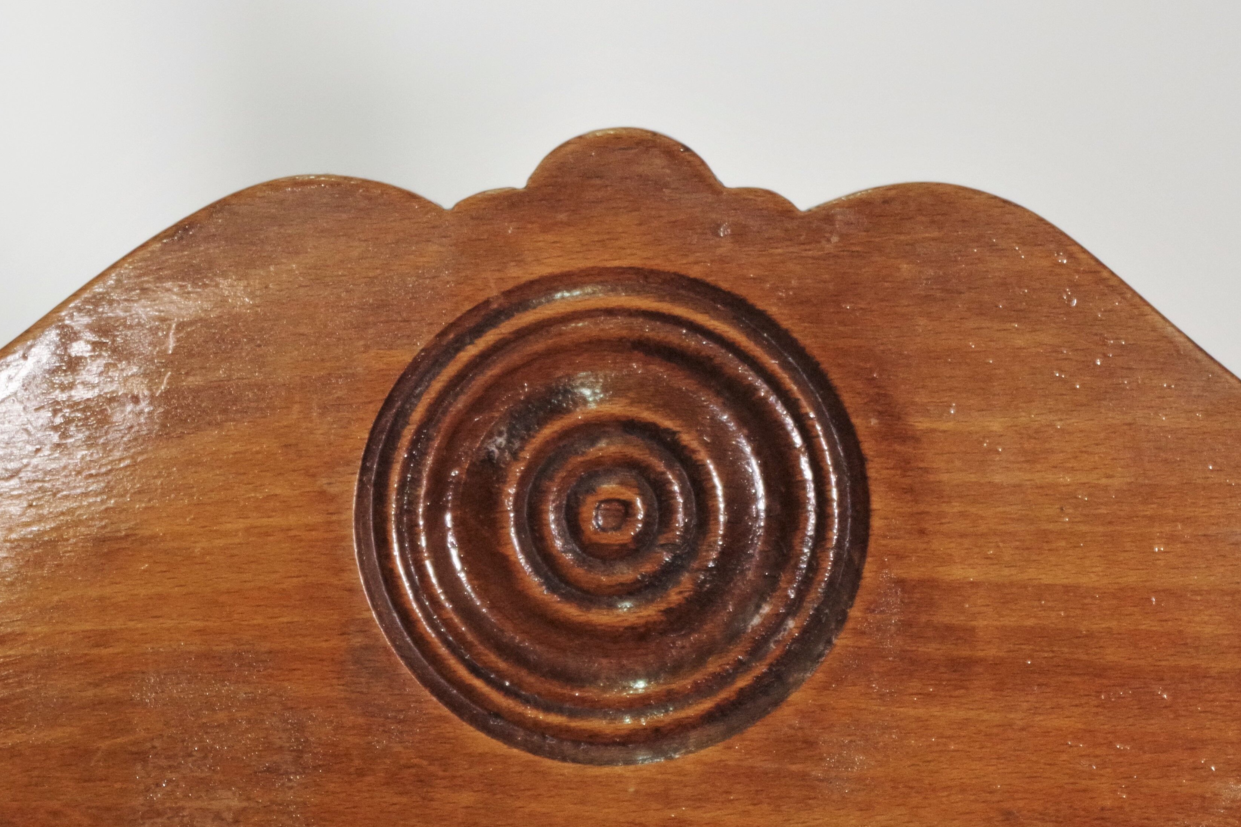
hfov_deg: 15.8
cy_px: 526
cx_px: 610
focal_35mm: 130
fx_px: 4481
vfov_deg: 10.5
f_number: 5.6
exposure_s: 1/100
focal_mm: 47.5
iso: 1600
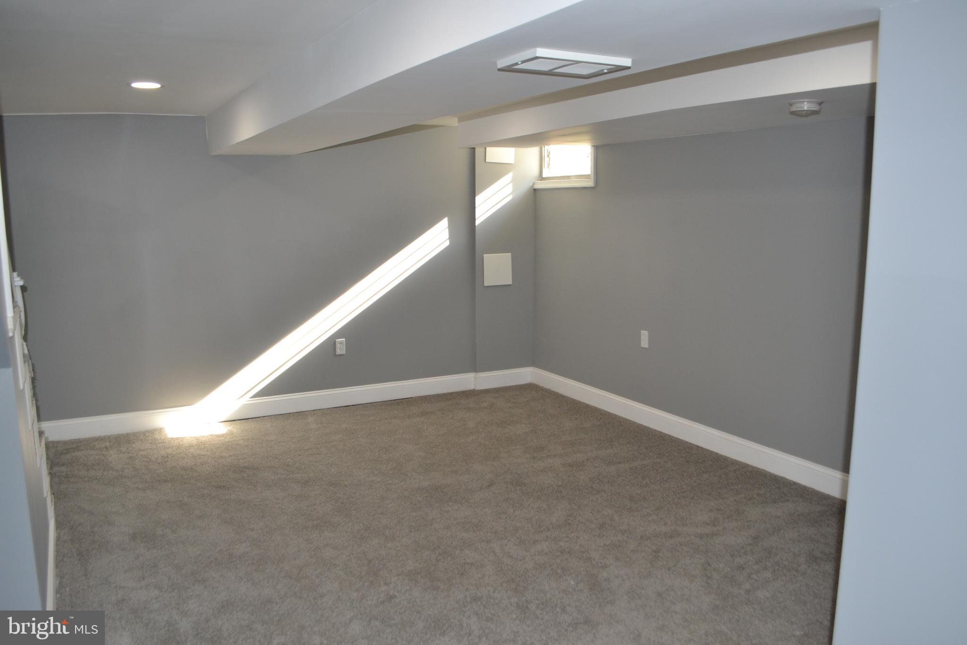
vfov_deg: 47.9
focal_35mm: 27
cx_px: 484
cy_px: 322
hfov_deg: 67.4
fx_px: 725
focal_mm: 18
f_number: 4
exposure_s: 1/80
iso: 400
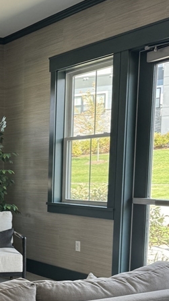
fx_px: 478
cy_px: 250
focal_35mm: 60
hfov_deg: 17.9
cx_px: -83
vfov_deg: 33.6
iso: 160
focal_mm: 6.76
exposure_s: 1/121
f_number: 1.78
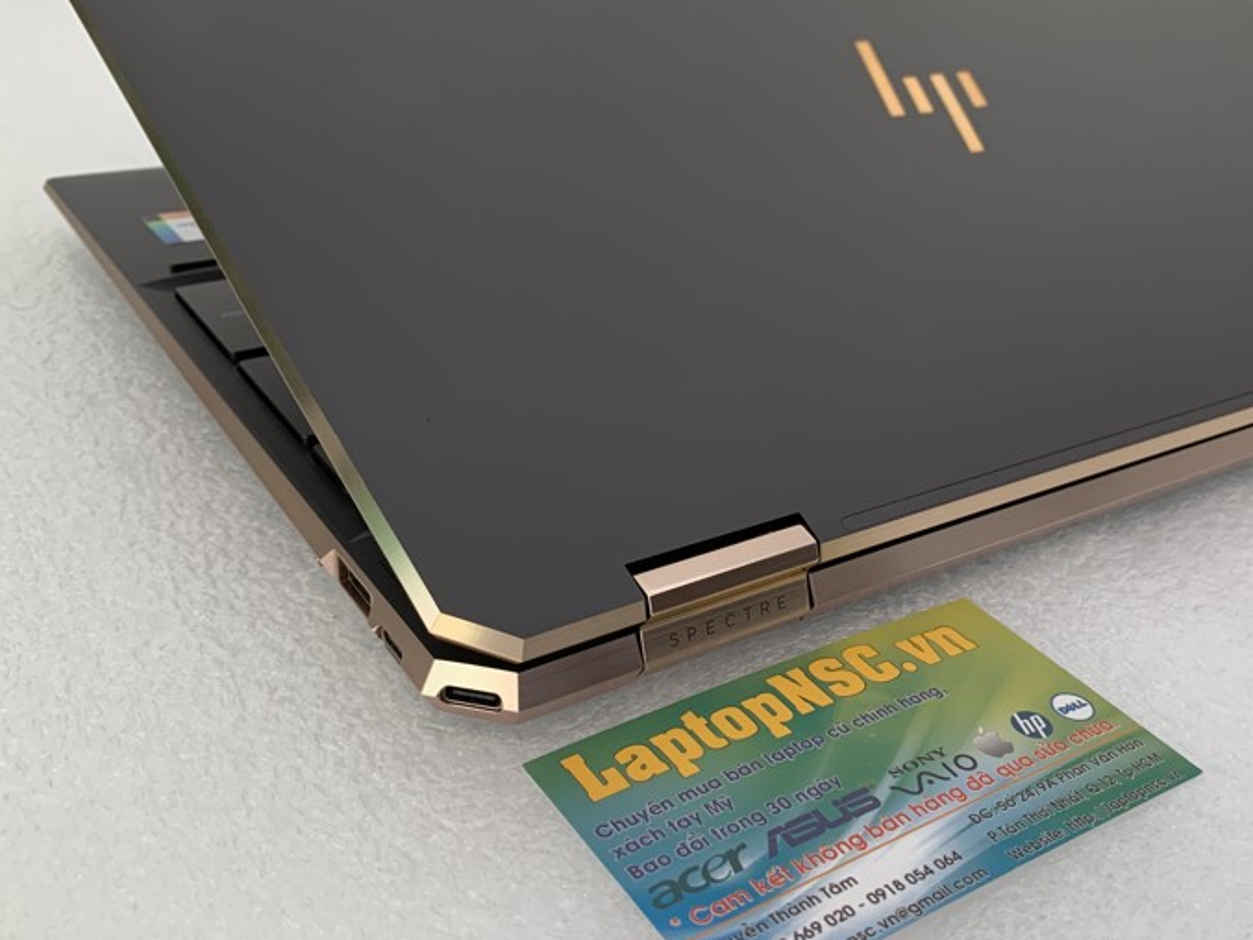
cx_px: 807
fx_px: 1376
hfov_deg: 48.4
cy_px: 514
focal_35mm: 38
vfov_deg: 37.7
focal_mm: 4.25
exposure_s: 1/121
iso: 50
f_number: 1.8
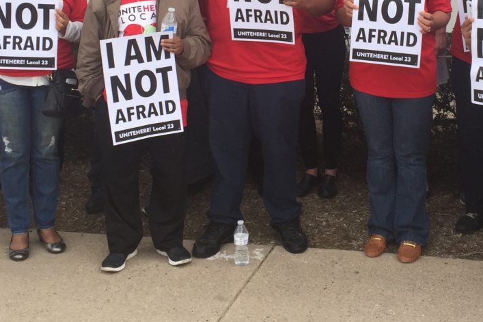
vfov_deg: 20.6
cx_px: 314
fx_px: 858
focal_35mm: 64
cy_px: 13
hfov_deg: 31.2
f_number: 2.2
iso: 32
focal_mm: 4.15
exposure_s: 1/648
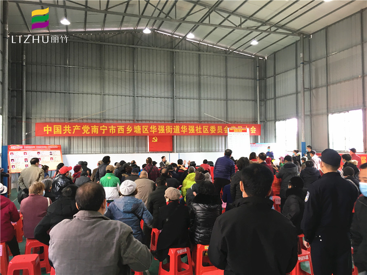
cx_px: 184
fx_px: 307
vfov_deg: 48.2
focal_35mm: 29
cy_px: 138
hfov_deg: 61.7
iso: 80
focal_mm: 4.15
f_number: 2.2
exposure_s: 1/33
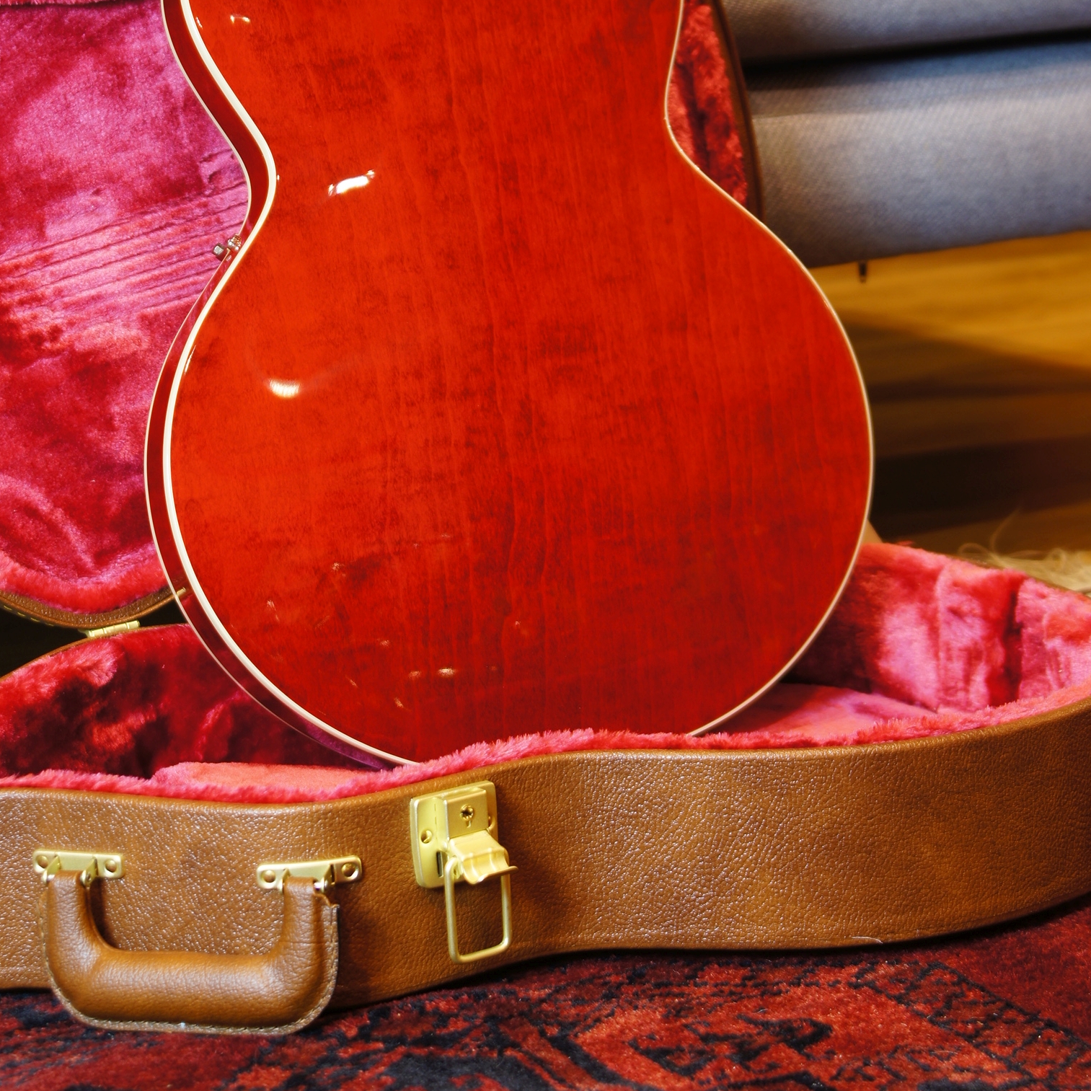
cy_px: 350
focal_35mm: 87
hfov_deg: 20.0
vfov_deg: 20.0
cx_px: 544
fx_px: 3089
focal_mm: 45
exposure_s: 1/4
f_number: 4.5
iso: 100
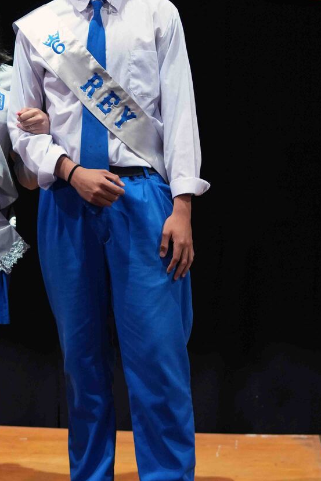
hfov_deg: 16.1
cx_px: 42
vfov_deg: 24.0
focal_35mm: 84
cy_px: 132
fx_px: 1123
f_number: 2.5
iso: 1600
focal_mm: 30
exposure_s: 1/160
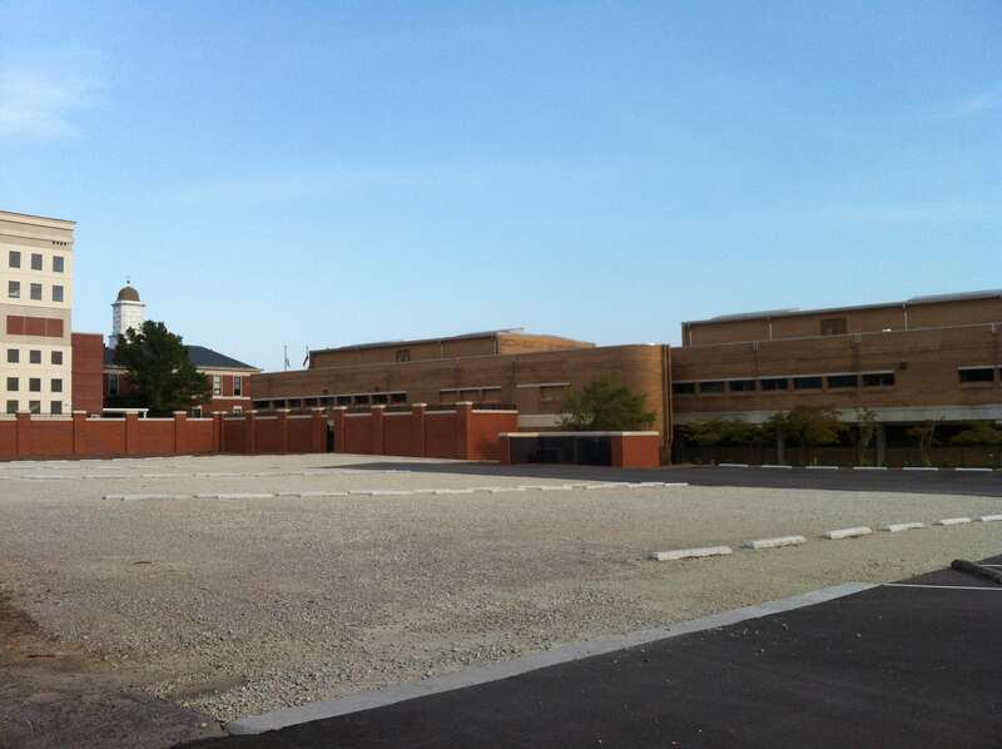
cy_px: 374
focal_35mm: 35
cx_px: 501
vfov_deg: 40.6
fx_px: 1012
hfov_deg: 52.7
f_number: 2.8
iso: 80
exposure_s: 1/1117
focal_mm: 3.85
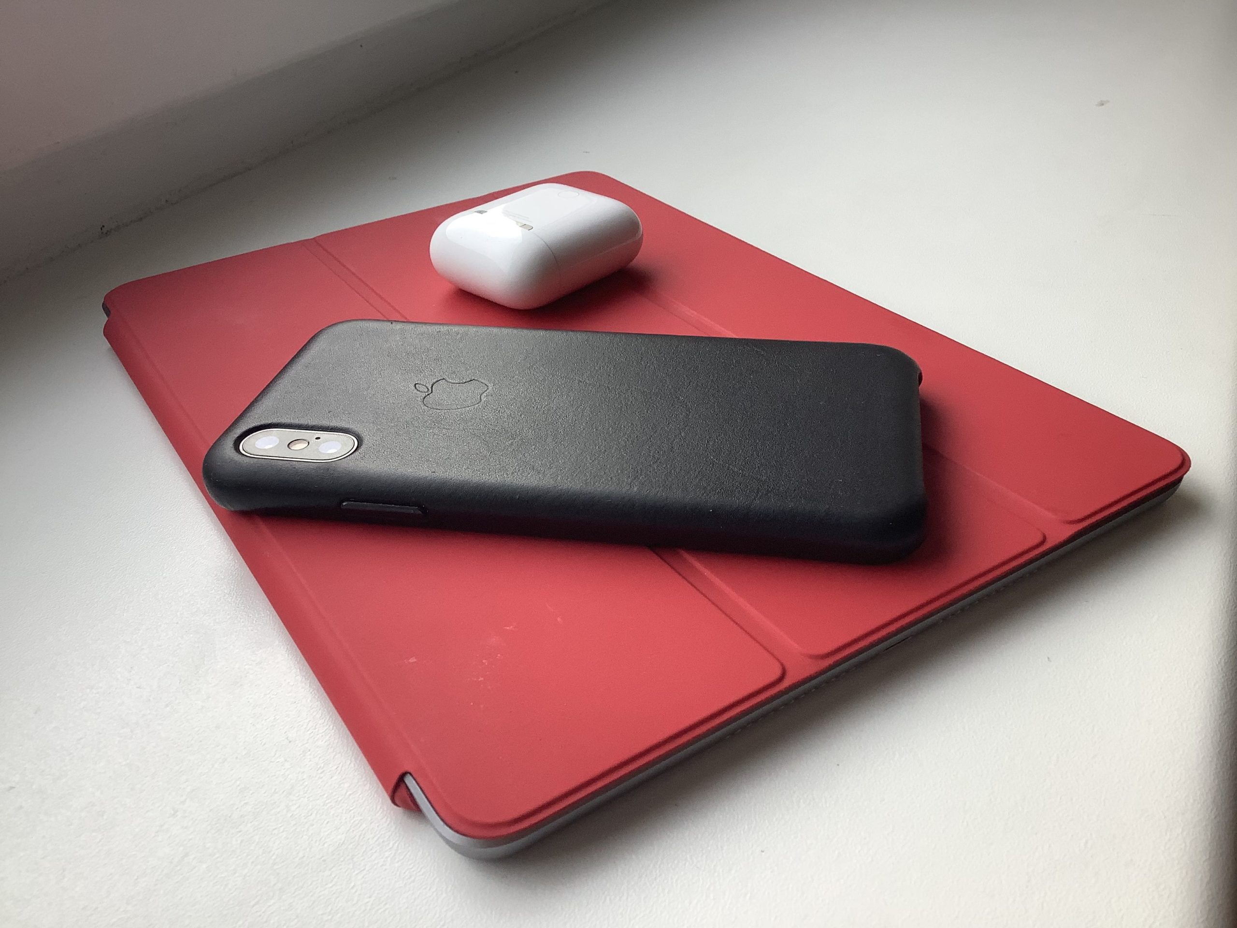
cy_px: 464
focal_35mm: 31
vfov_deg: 45.4
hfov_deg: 58.4
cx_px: 618
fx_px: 1108
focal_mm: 3.3
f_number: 2.4
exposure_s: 1/120
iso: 40
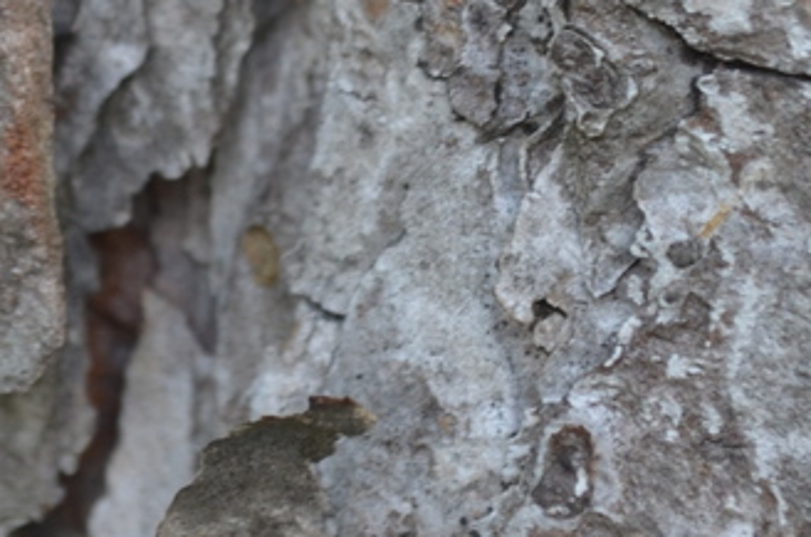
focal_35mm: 304
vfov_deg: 4.5
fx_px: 6828
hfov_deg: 6.7
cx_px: -172
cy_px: -376
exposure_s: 1/60
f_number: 8
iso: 200
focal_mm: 55
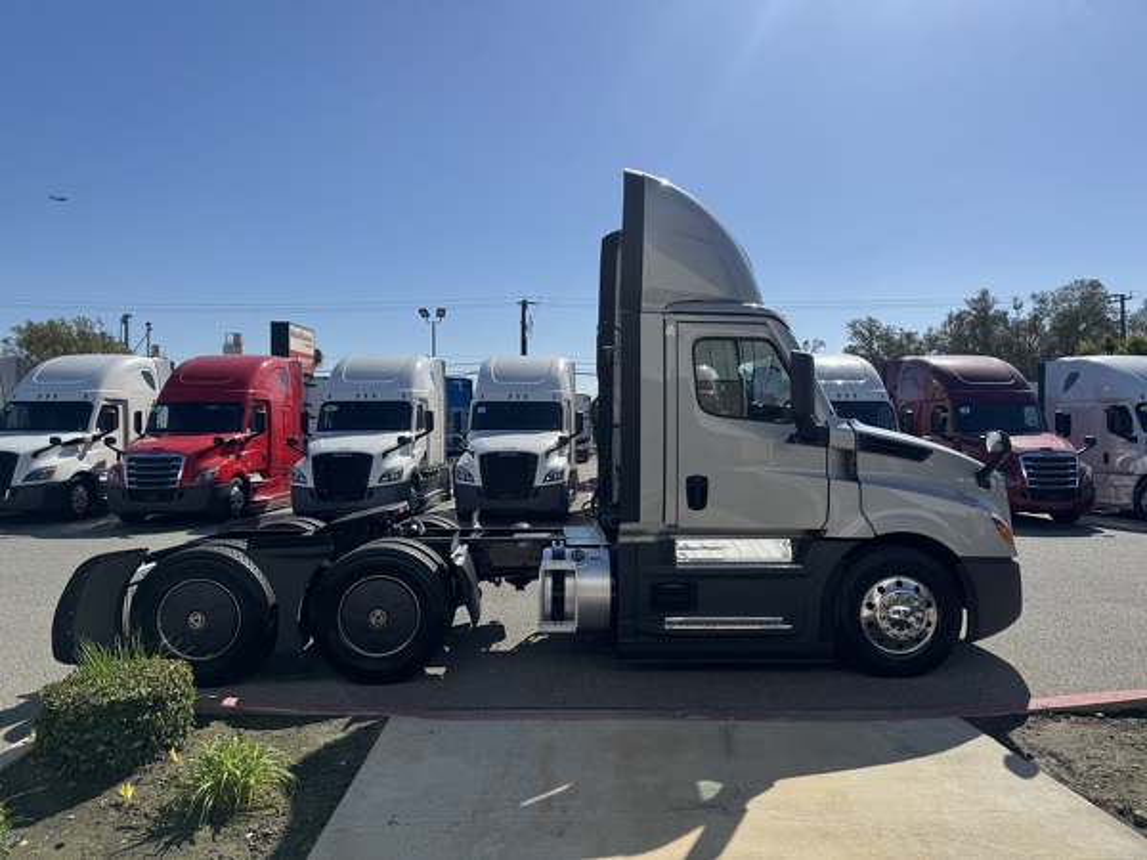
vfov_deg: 56.8
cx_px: 574
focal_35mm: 24
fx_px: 795
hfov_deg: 71.6
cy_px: 430
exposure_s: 1/7092
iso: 80
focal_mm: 6.76
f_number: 1.78
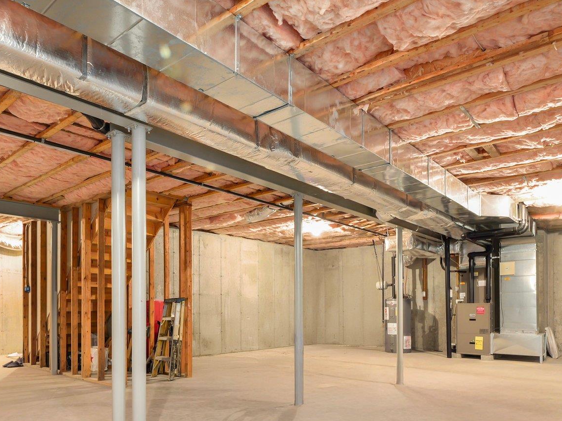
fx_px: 406
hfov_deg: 69.4
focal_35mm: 25
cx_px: 269
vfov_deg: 52.9
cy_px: 305
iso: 800
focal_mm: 7
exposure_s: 1/2.5
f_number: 3.2
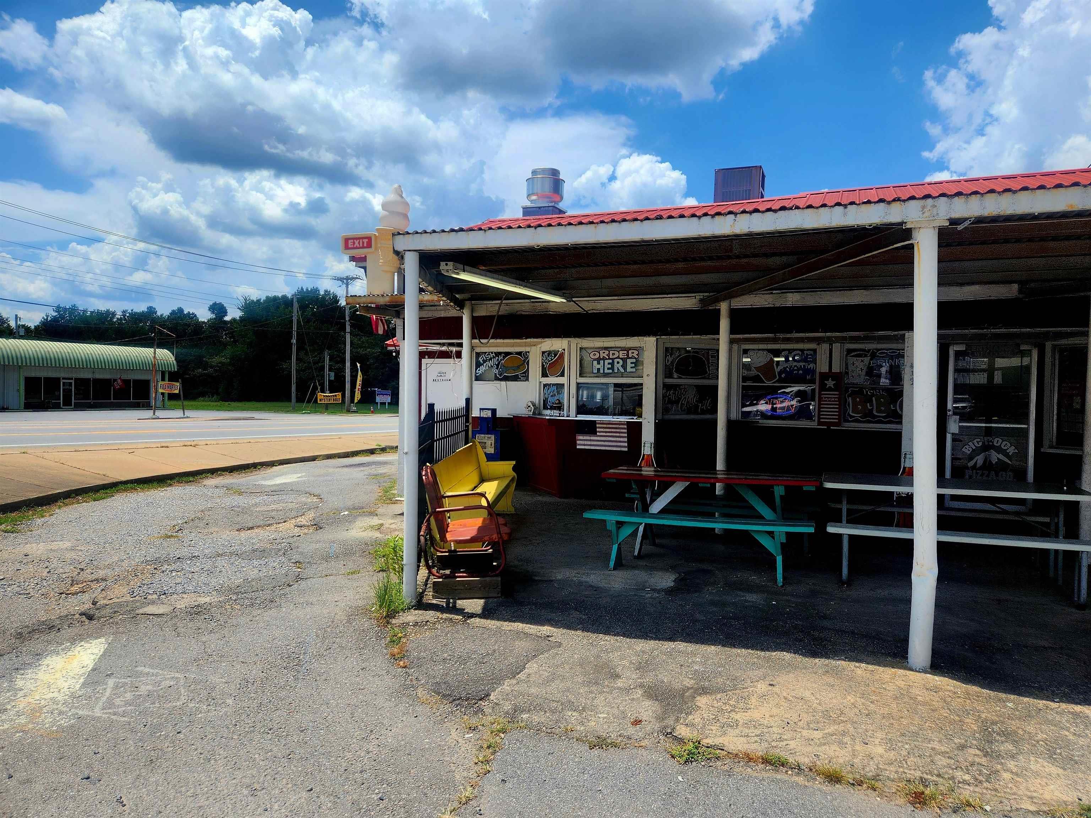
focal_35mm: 23
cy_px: 409
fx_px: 725
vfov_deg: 58.9
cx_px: 546
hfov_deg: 73.9
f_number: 1.8
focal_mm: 5.4
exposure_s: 1/2000
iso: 20
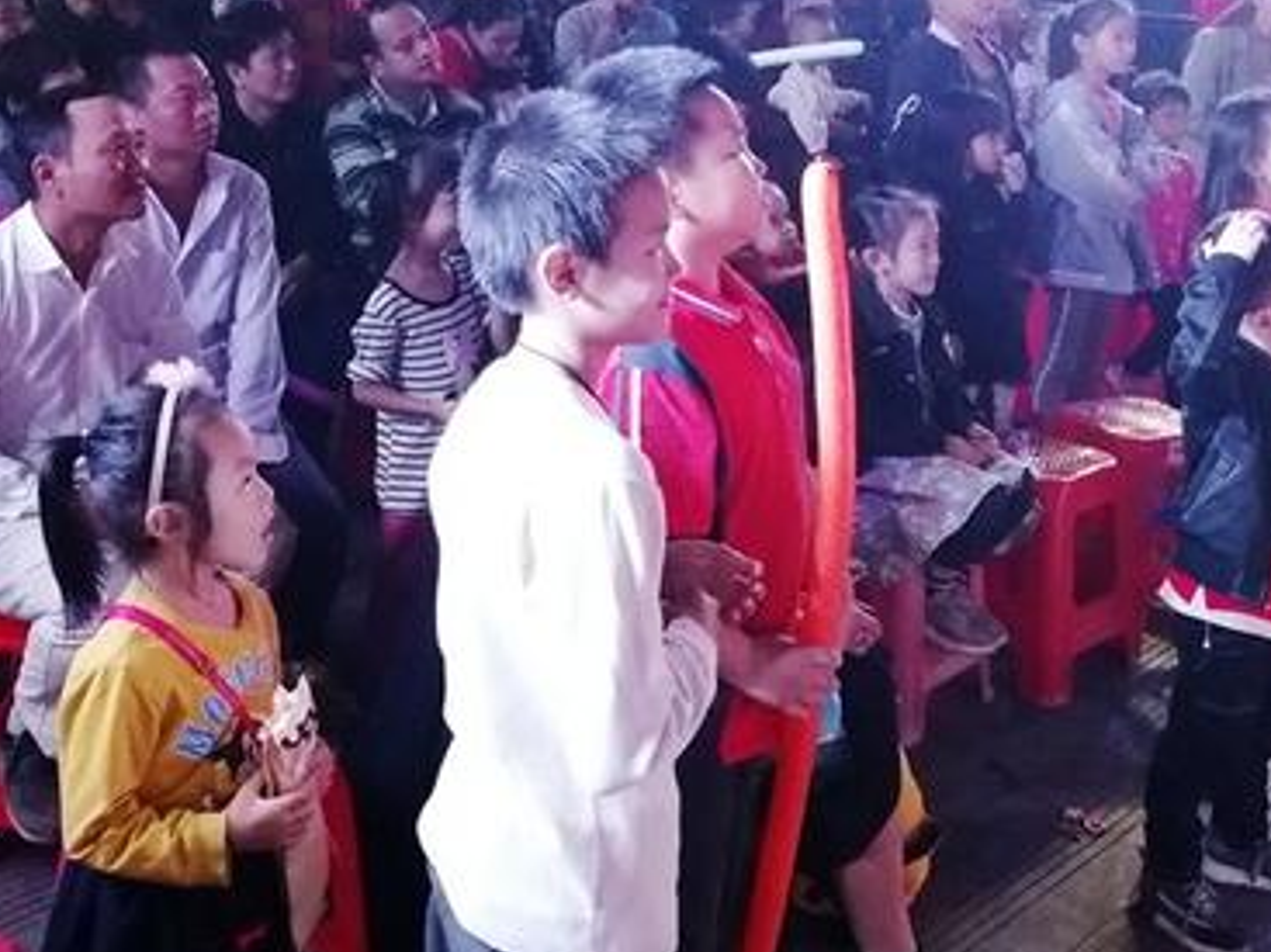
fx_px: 1872
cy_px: 59
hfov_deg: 37.4
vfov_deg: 27.3
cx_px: 521
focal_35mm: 51
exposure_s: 1/100
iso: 640
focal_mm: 3.64
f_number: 1.8
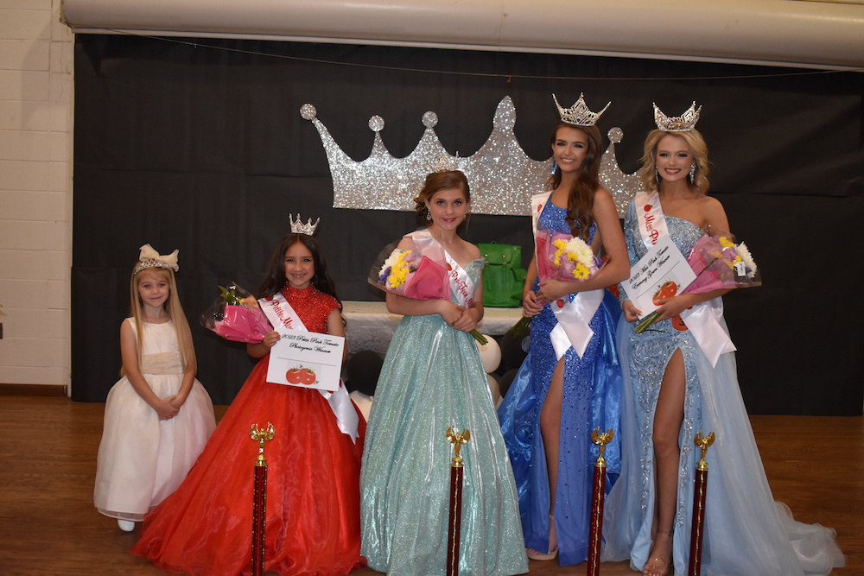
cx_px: 432
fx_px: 900
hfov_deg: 51.3
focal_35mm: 38
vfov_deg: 35.5
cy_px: 288
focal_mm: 25
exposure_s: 1/125
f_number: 4
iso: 1400
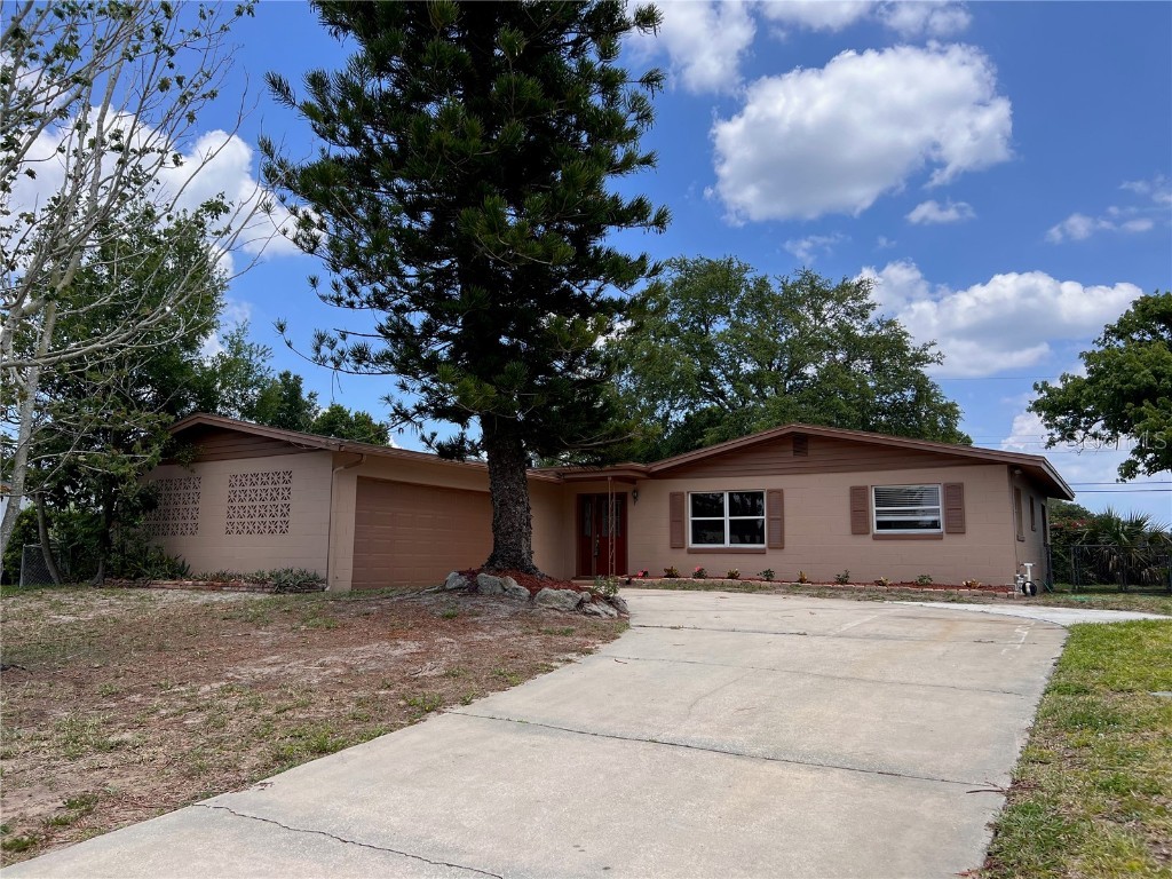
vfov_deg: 53.1
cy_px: 440
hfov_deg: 67.3
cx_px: 586
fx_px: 880
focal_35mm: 26
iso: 50
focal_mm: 5.7
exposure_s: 1/3356
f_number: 1.5
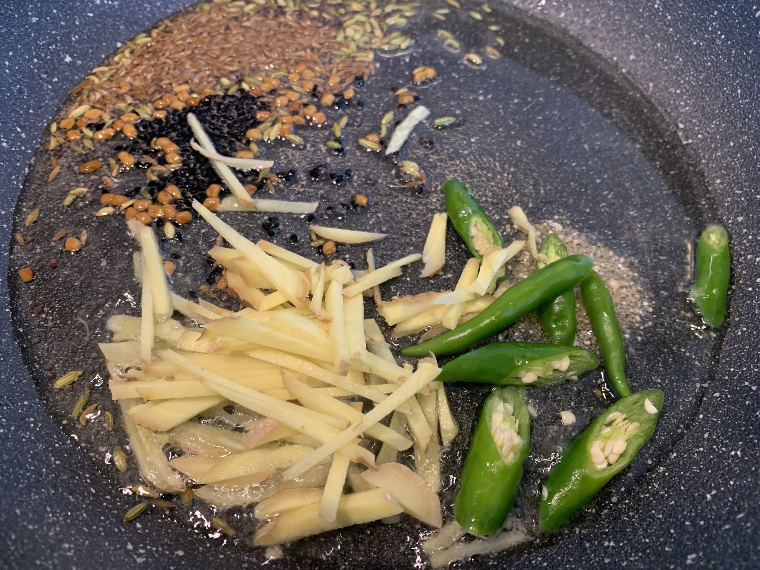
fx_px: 571
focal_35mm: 26
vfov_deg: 53.1
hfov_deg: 67.3
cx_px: 380
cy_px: 285
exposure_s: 1/50
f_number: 1.8
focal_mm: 4.25
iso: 250
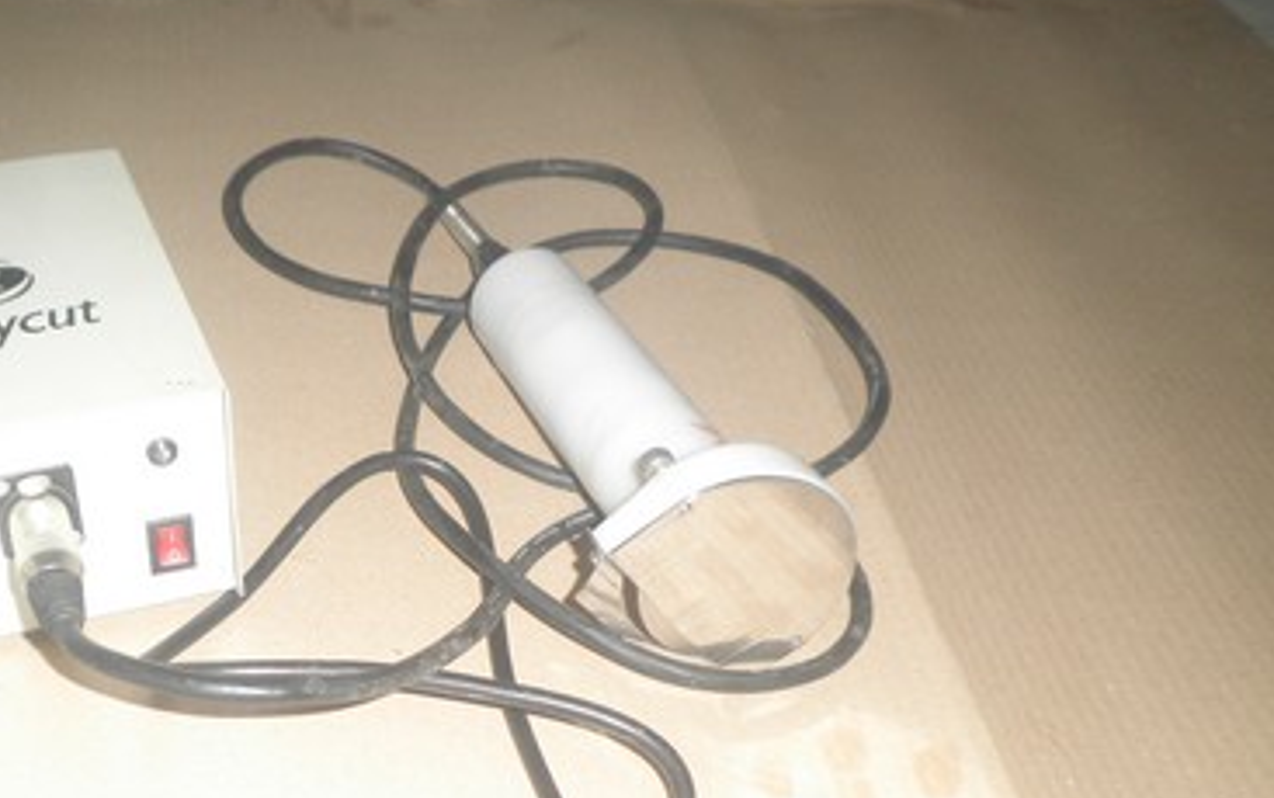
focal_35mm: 45
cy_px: 732
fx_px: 1564
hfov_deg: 42.7
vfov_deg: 27.5
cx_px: 288
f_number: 2.6
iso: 100
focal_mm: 4.7
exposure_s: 1/30
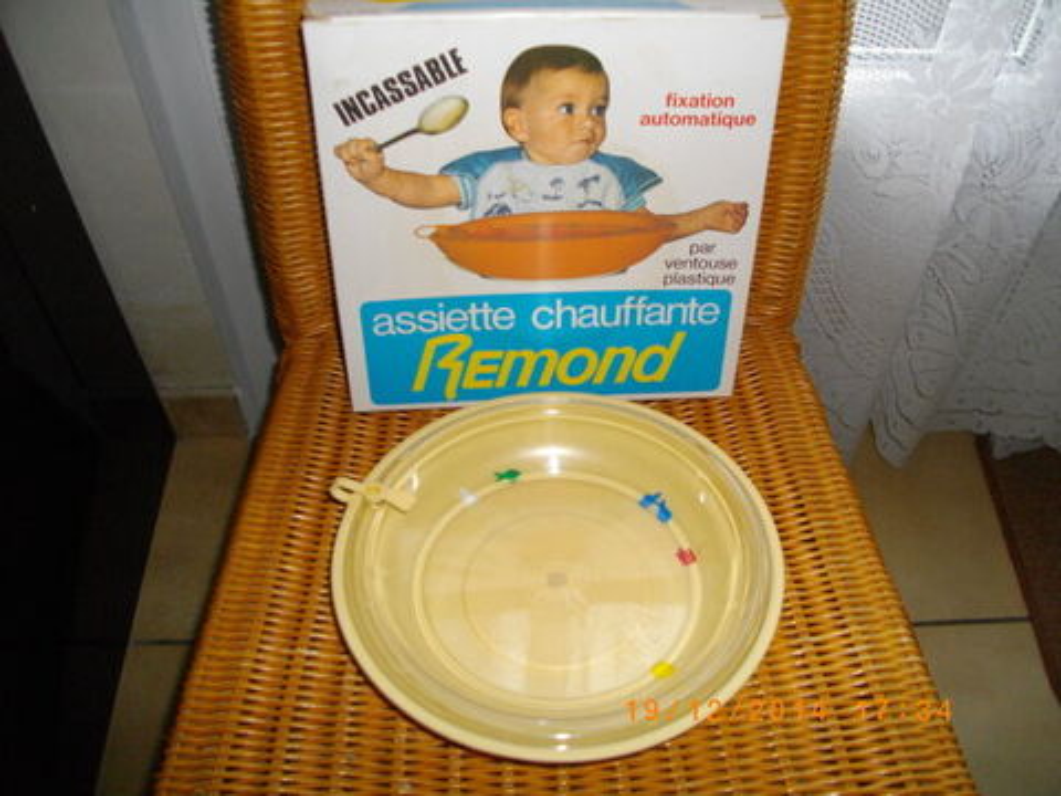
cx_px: 530
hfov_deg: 56.8
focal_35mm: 32
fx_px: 981
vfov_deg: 44.2
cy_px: 398
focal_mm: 5.7
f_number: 2.9
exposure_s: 1/40
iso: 200
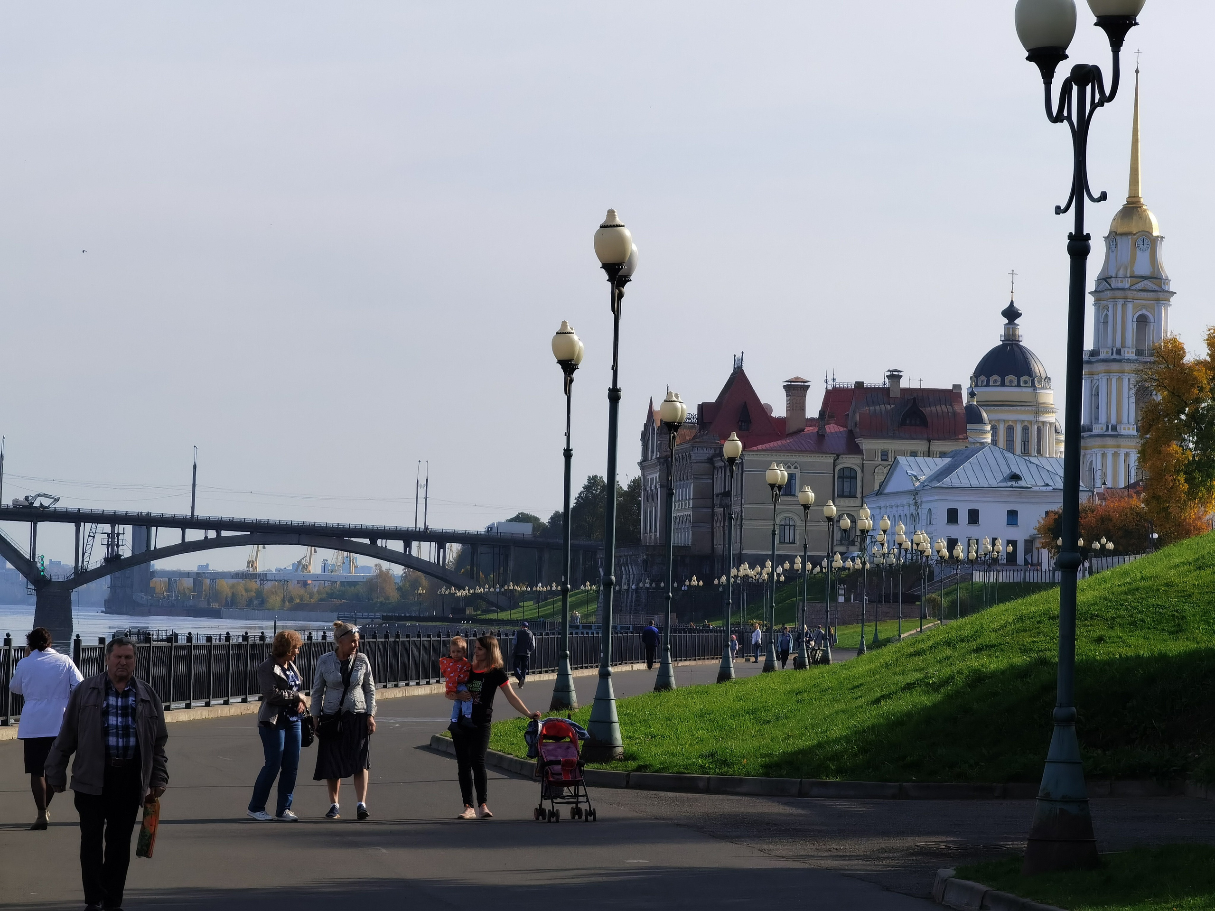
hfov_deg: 14.6
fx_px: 4738
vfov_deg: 11.0
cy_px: 456
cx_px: 608
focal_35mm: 135
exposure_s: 1/979
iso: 50
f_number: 3.4
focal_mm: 14.46
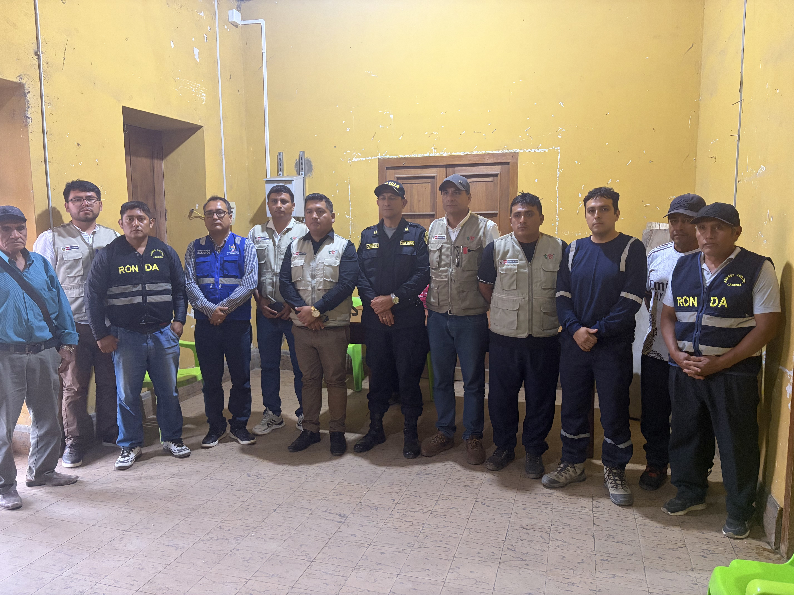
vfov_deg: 53.1
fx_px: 596
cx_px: 397
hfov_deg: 67.3
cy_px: 298
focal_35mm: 26
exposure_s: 1/30
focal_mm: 5.96
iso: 500
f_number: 1.6
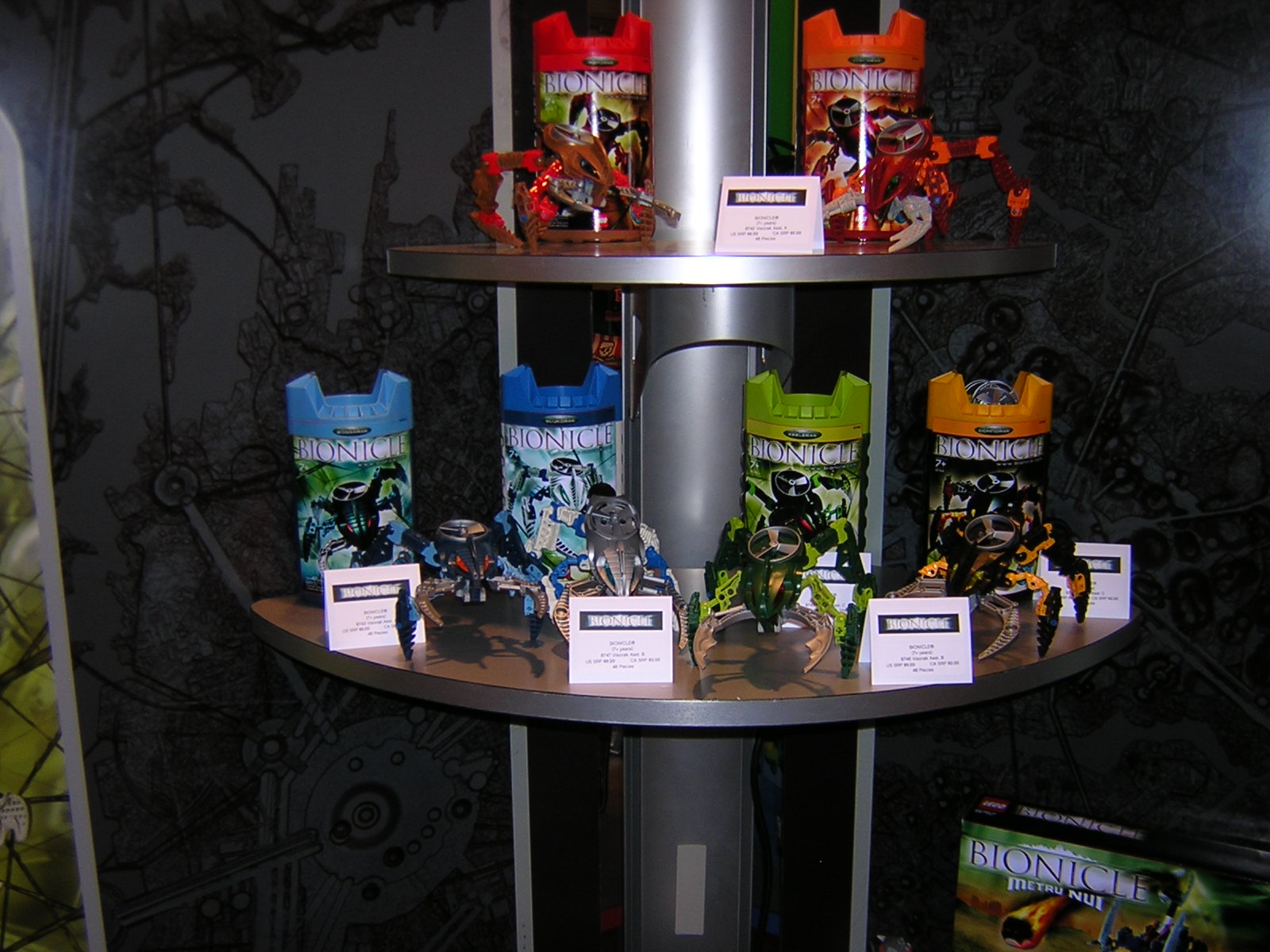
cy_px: 476
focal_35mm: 36
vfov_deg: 39.7
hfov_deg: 51.4
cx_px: 635
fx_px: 1321
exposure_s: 1/60.1
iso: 100
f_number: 2.6
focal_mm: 4.7
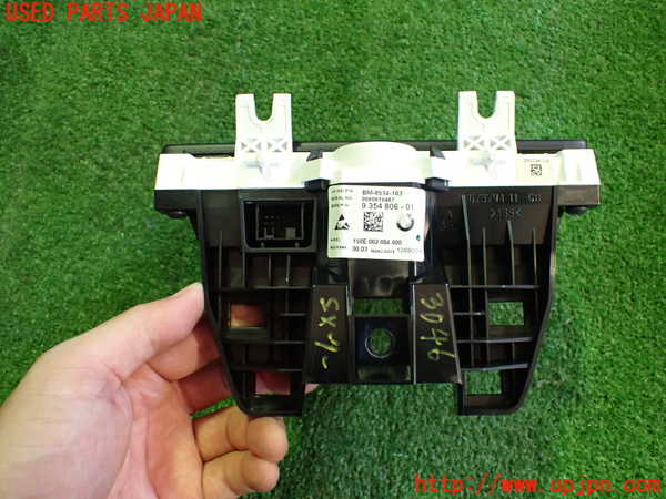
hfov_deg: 60.0
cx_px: 333
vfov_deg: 46.8
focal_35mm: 30
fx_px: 577
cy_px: 250
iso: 800
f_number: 2.3
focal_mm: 5.4
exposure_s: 1/60
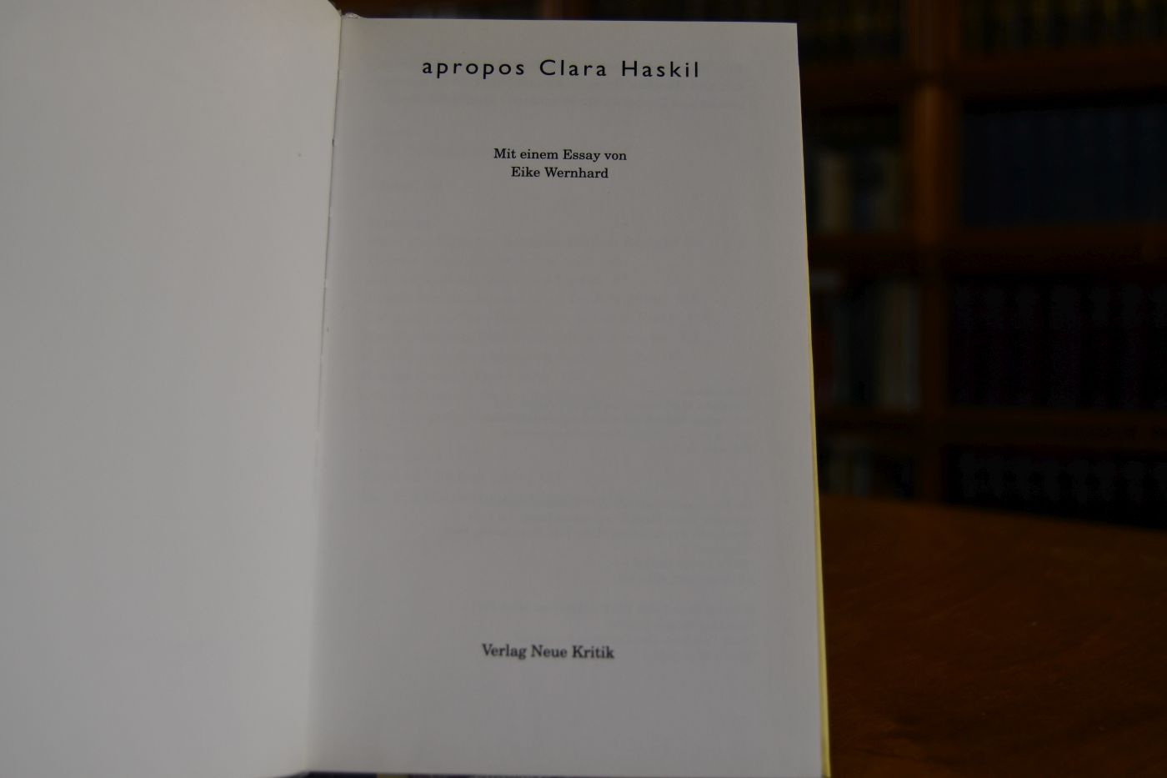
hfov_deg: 49.6
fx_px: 1264
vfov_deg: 34.2
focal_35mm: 39
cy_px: 389
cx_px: 584
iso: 400
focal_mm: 26
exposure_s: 1/250
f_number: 4
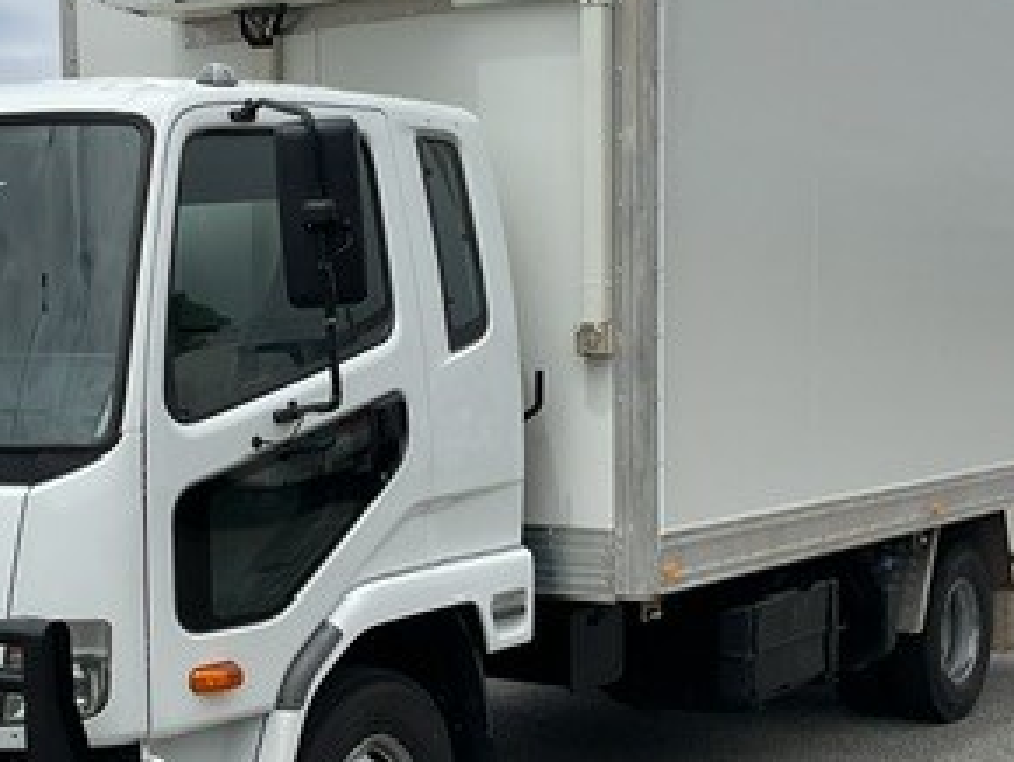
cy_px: 458
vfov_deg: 22.9
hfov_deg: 30.1
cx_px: 374
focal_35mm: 64
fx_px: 1876
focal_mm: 3
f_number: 1.8
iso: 16
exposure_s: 1/3534
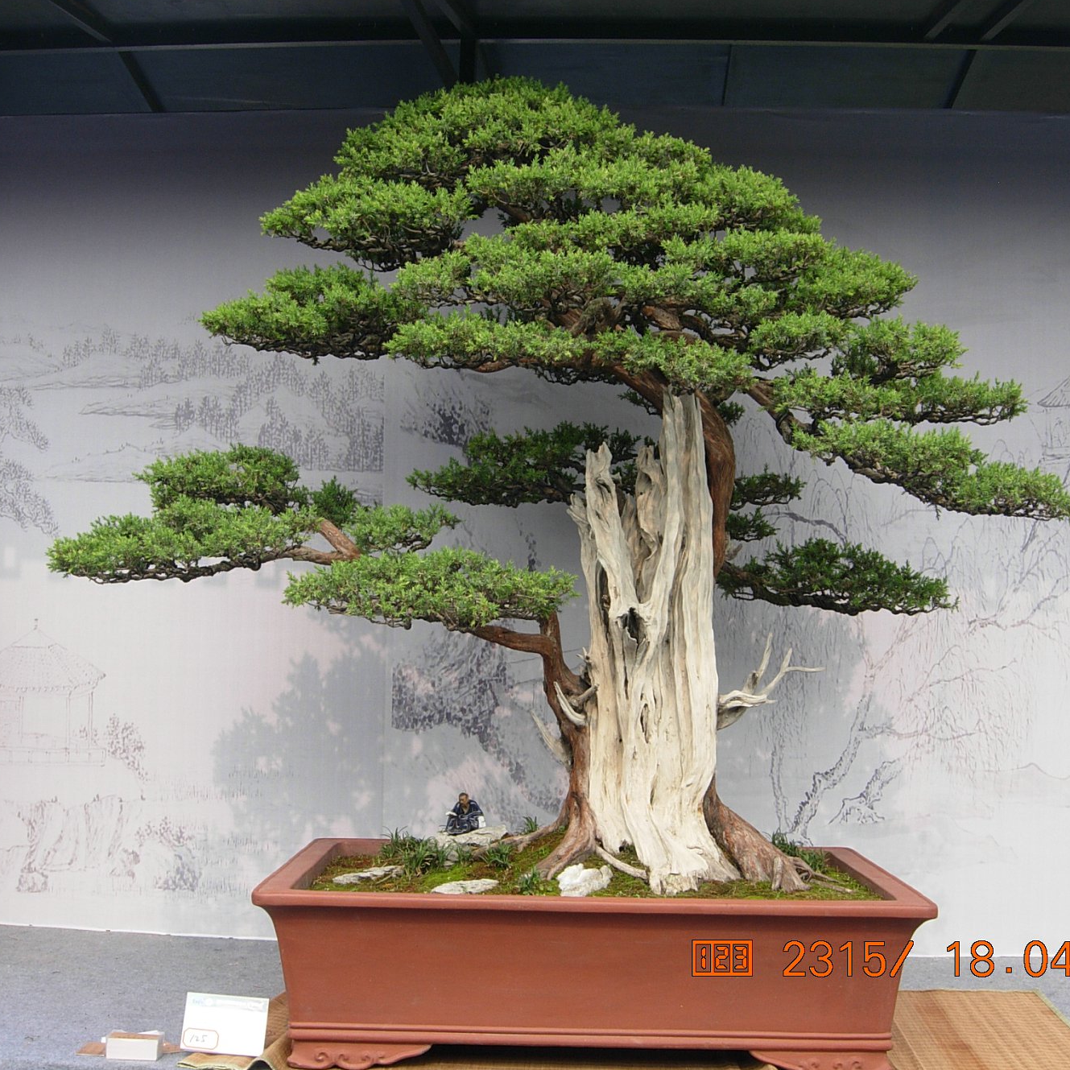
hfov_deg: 39.2
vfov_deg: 39.2
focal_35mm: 43
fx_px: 1504
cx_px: 545
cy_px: 531
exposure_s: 1/192
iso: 50
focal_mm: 7.5
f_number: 4.8
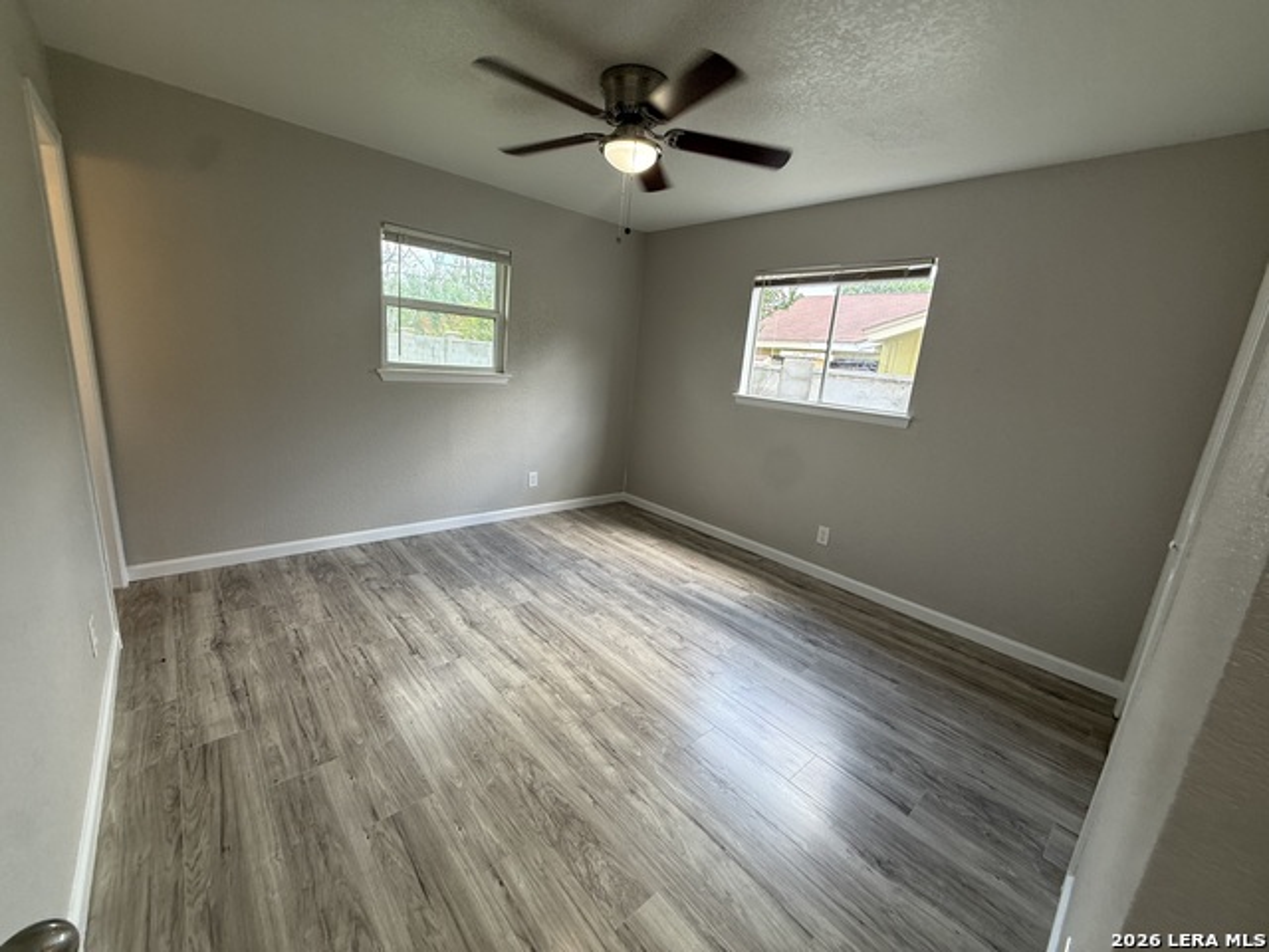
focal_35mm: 14
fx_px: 513
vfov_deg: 85.7
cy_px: 476
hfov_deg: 102.1
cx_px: 634
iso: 80
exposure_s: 1/120
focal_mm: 2.22
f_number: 2.2
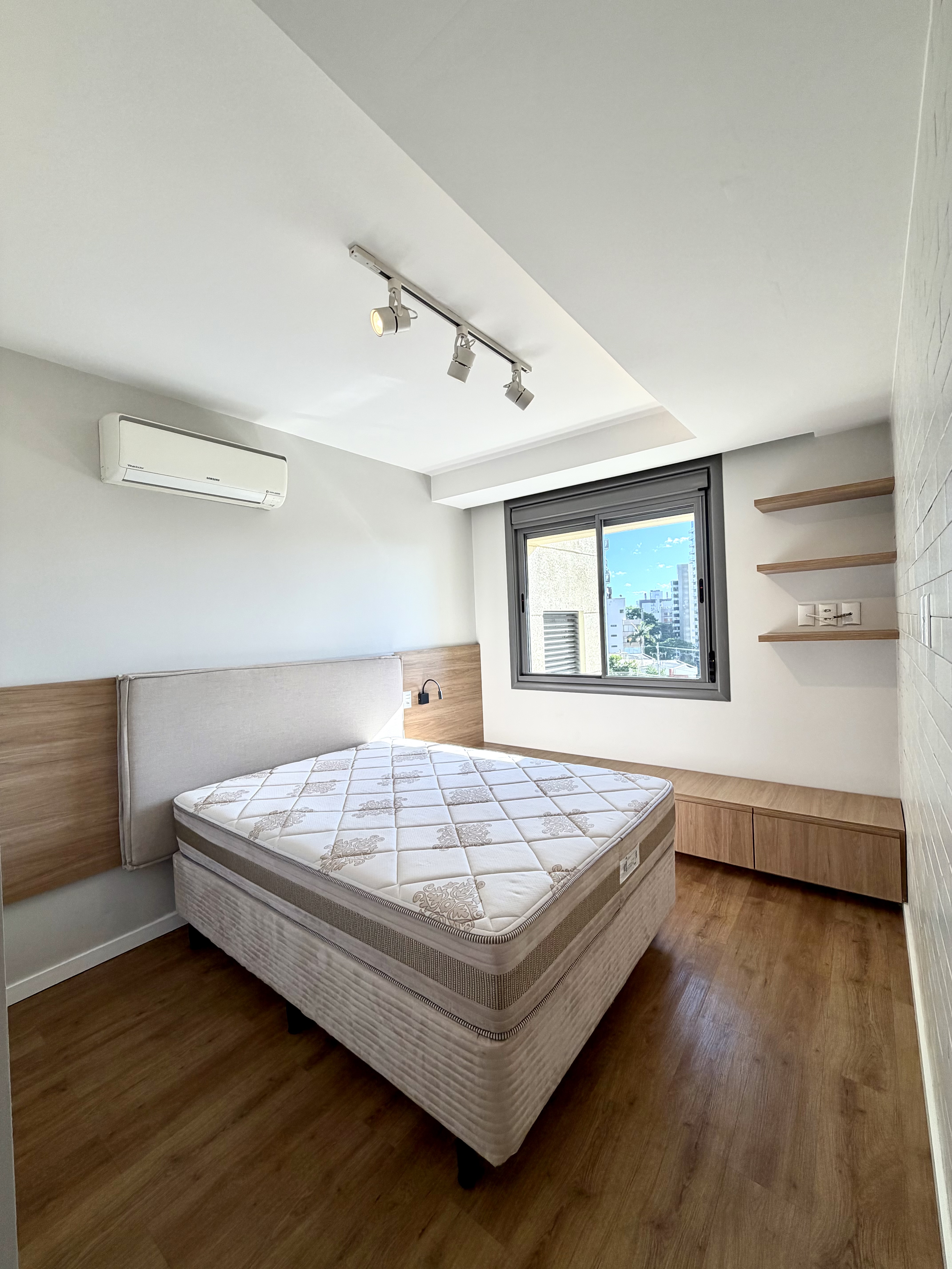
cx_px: 476
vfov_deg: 102.1
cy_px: 634
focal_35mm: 14
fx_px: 513
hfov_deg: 85.7
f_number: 2.2
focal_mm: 2.22
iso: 50
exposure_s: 1/207
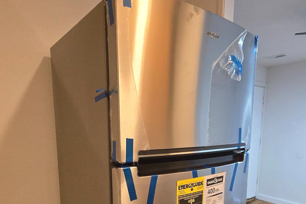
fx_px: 221
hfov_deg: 69.1
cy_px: 166
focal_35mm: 26
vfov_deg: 46.6
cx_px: 172
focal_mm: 2.2
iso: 500
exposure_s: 1/60
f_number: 2.2
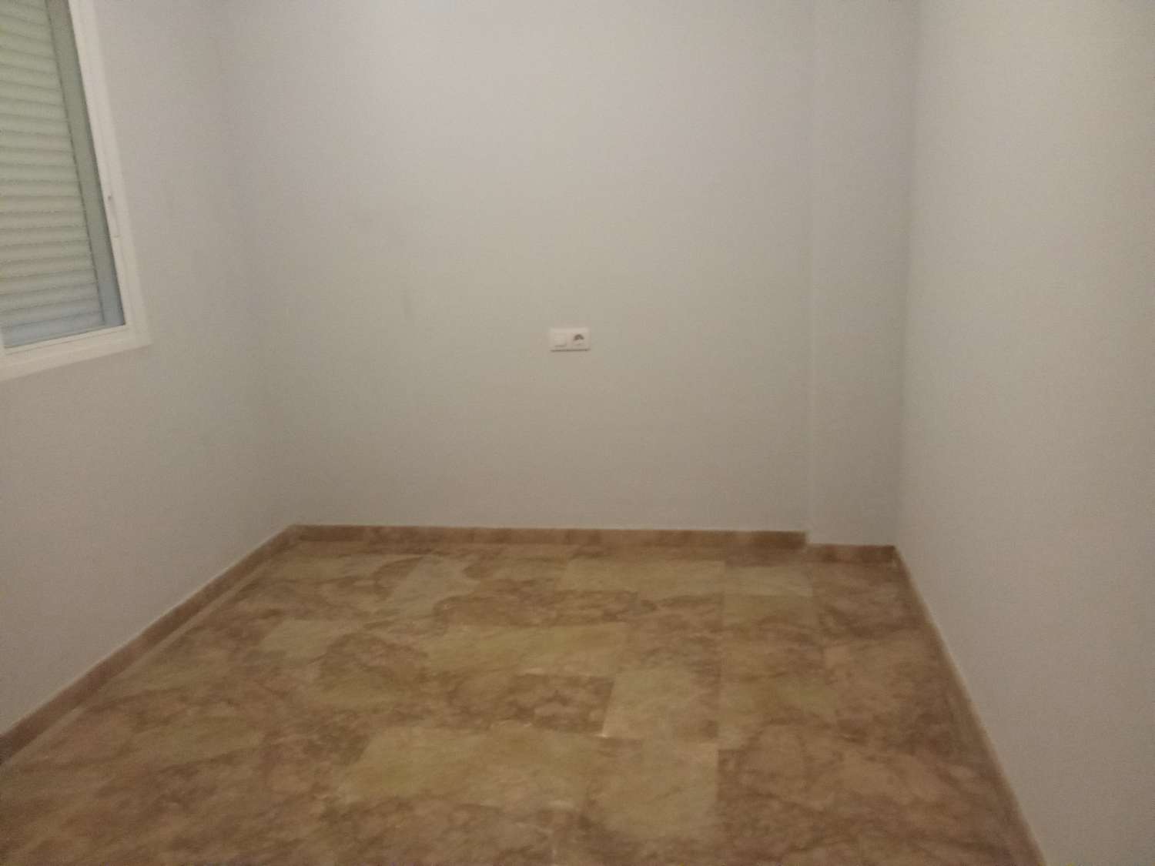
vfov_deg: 49.7
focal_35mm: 28
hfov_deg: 63.4
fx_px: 934
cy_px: 433
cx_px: 578
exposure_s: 1/20
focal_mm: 2.78
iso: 1600
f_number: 2
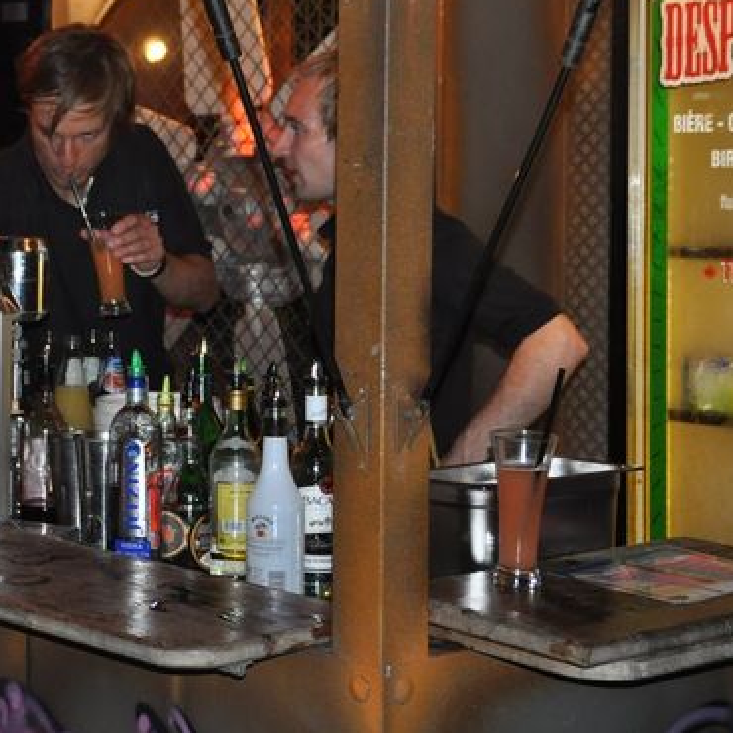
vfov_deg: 19.6
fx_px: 2108
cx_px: 87
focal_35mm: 88
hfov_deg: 19.4
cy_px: 217
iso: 800
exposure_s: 1/60
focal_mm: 32
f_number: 4.2
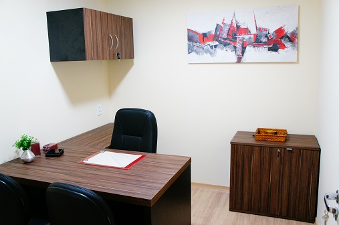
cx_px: 170
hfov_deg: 62.0
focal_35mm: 30
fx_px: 282
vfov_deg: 43.4
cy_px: 112
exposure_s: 1/15
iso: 1600
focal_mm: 20
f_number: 3.5
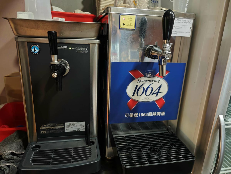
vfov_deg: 58.9
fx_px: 153
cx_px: 116
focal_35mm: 23
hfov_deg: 73.9
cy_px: 87
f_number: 1.63
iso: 2000
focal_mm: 8.72
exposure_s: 1/360
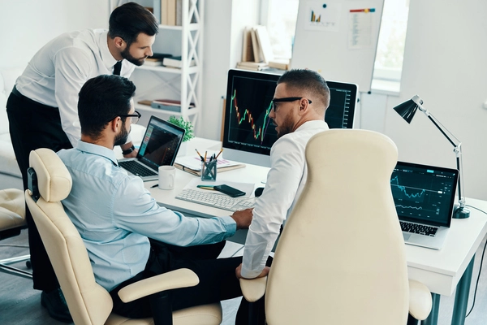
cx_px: 244
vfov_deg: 27.0
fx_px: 676
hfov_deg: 39.6
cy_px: 162
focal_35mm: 50
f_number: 3.5
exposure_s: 1/200
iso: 800
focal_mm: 50
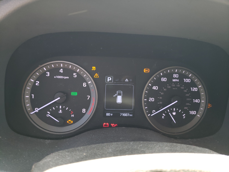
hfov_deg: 67.3
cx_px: 114
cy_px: 86
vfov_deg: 53.1
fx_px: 172
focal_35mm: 26
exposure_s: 1/60.2
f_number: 1.5
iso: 54
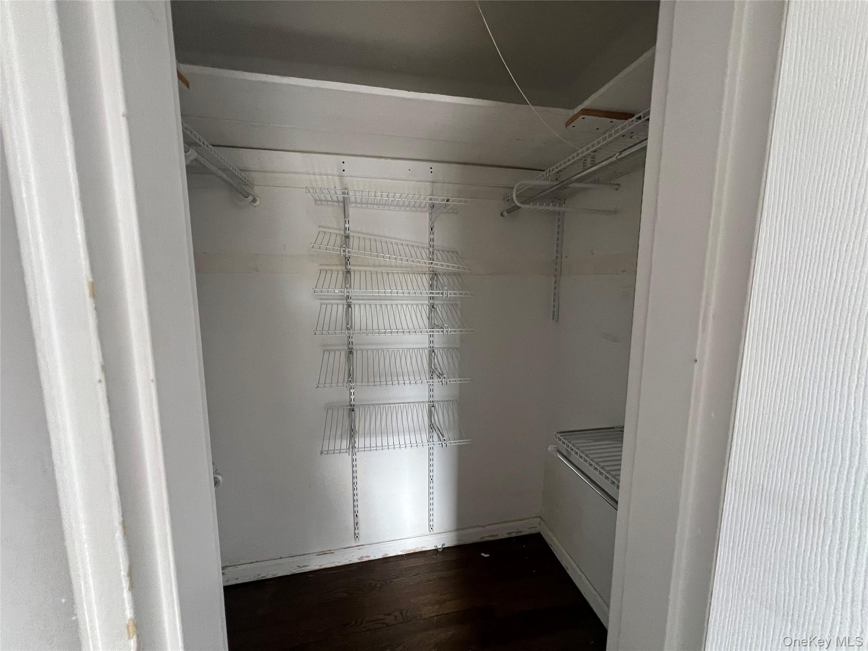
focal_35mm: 13
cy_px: 326
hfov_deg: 106.2
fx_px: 326
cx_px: 434
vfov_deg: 89.9
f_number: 1.8
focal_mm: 1.57
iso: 250
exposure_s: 1/71
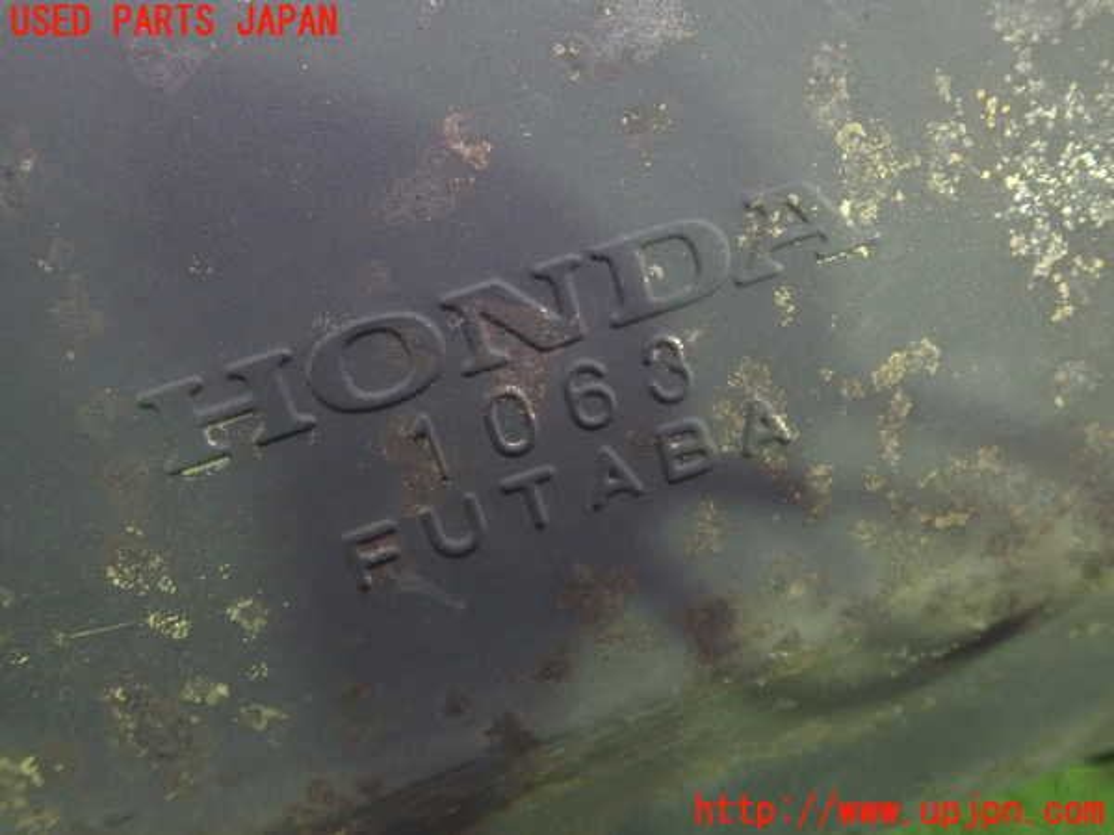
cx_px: 557
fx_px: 965
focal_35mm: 30
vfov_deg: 46.8
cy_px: 418
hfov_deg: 60.0
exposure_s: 1/25
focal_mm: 5.4
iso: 800
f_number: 2.3
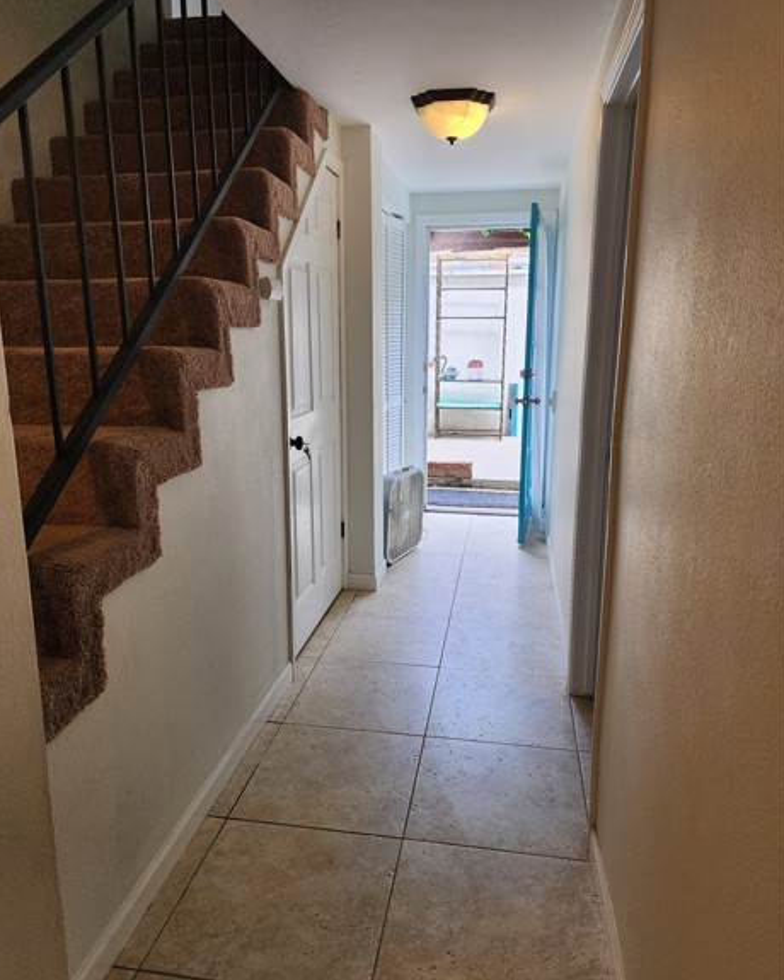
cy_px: 491
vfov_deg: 68.1
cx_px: 382
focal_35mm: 25
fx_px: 725
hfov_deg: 56.8
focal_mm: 6.4
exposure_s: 1/180
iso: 80
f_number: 1.8
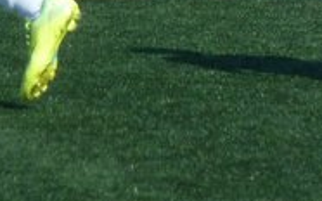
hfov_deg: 1.8
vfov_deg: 1.1
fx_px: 10489
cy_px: -233
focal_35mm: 1196
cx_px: 287
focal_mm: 49.2
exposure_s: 1/640
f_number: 4.9
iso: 160
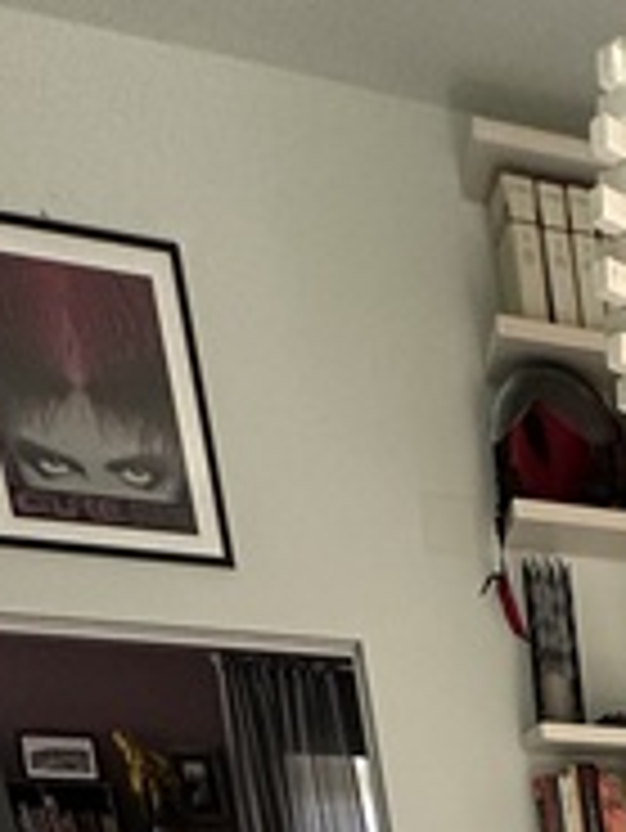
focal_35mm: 58
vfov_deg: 21.8
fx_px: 1397
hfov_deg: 20.1
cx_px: 1049
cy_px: 1480
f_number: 2.2
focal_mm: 2.22
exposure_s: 1/99
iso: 200
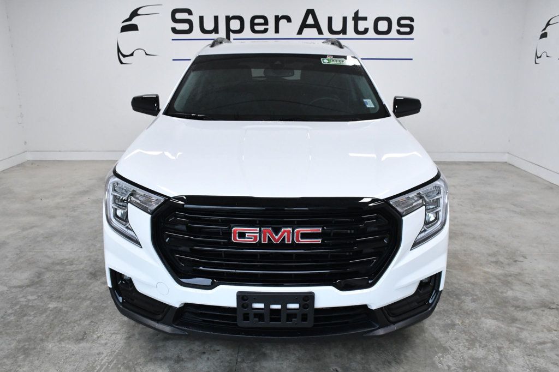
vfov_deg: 39.9
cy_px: 186
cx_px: 280
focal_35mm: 33
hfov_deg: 57.2
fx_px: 512
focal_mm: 22
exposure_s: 1/320
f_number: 9
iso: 2500
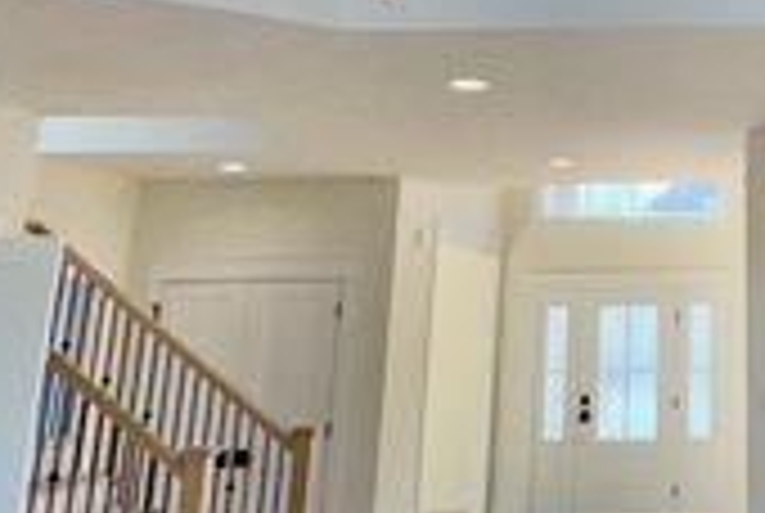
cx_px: 810
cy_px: -34
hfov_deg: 31.6
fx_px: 1213
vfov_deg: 22.7
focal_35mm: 57
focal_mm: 2.22
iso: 32
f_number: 2.2
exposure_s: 1/515
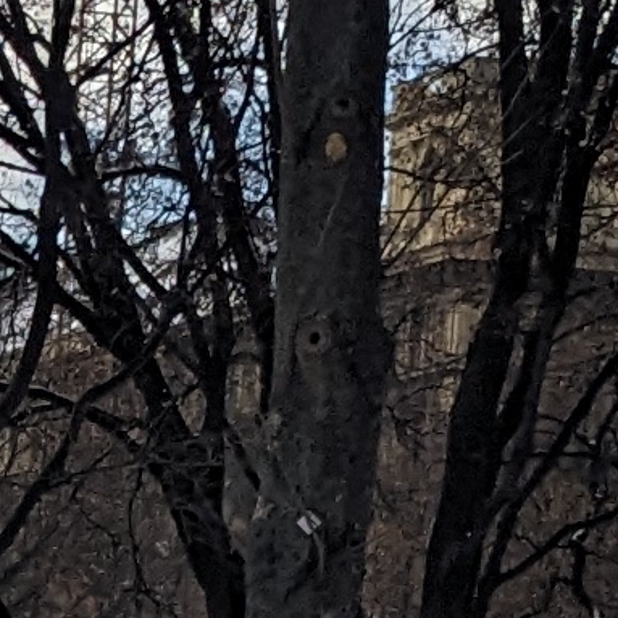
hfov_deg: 6.7
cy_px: 957
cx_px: -662
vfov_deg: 6.9
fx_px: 5070
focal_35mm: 251
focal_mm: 4.38
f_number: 1.73
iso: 70
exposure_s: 1/7812
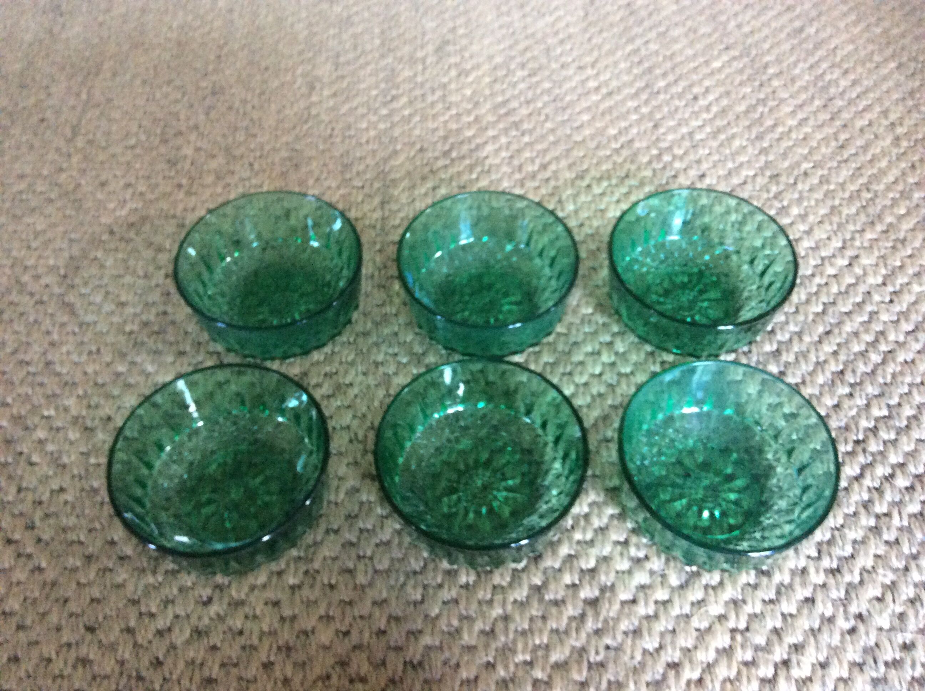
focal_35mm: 32
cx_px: 462
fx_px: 854
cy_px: 346
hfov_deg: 56.9
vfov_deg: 44.1
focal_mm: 3.3
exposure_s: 1/17
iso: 250
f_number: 2.4
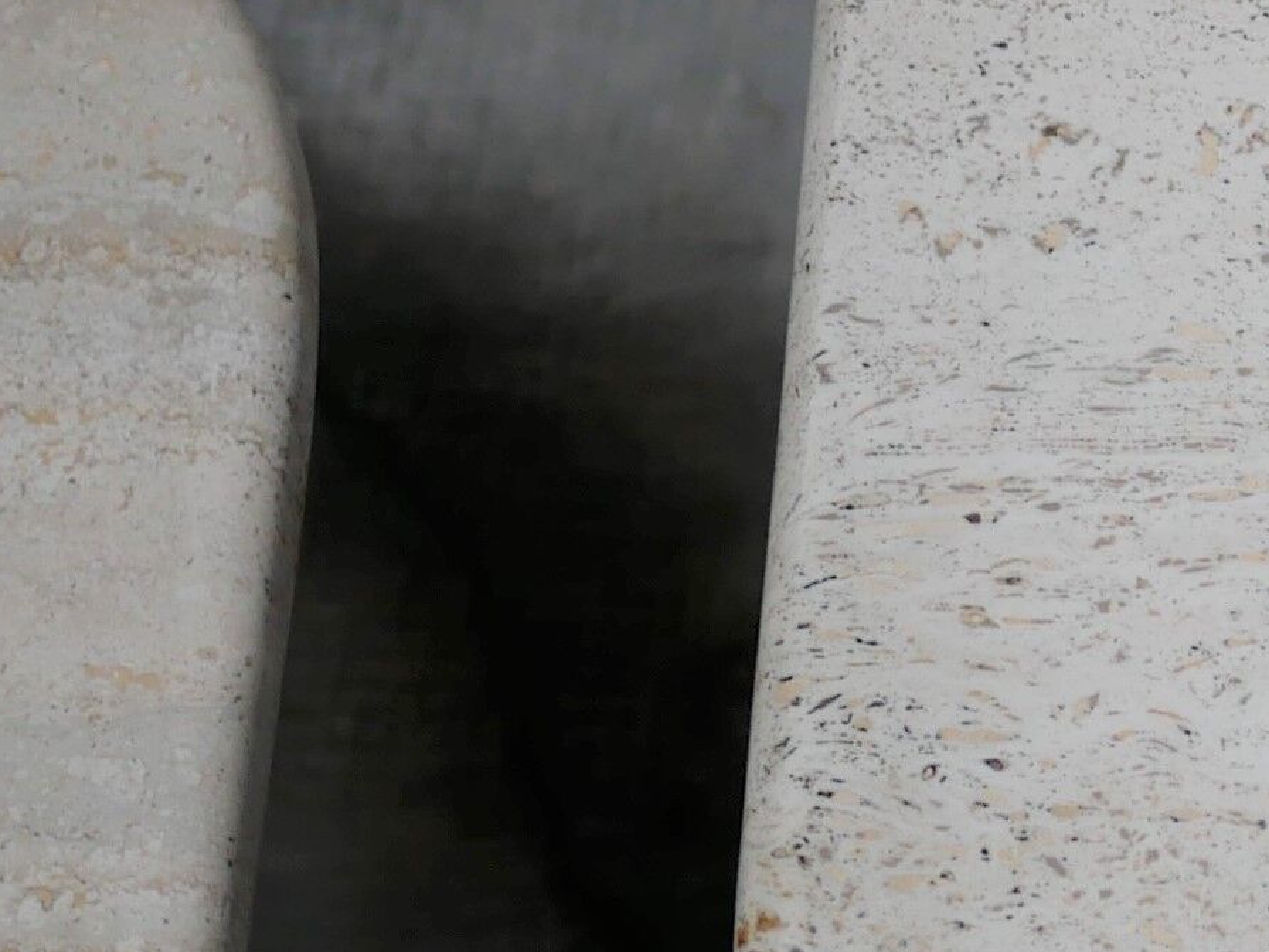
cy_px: 187
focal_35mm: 205
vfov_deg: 7.2
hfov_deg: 9.2
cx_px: 2245
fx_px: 7515
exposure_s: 1/100
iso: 200
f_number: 1.7
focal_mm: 20
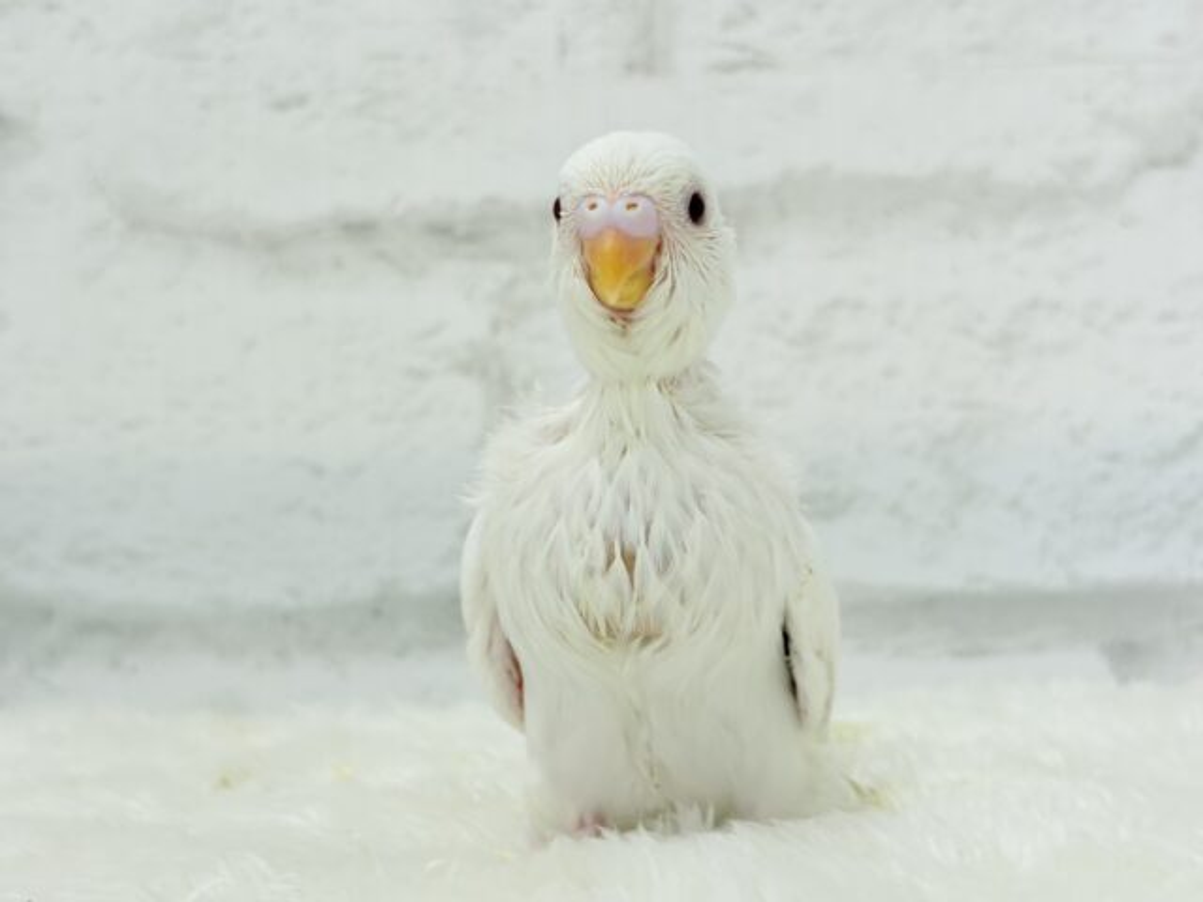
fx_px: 1807
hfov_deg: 36.8
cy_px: 451
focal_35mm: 52
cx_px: 602
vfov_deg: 28.0
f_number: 1.6
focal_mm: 5.96
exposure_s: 1/100
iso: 64
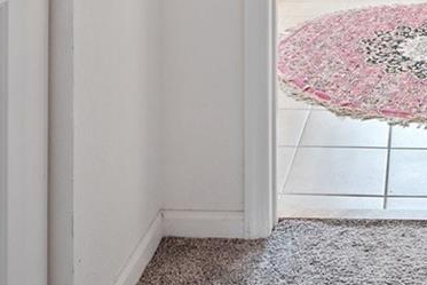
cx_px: 377
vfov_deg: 19.4
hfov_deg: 31.9
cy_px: -159
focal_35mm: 60
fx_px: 712
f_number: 8
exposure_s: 1/13
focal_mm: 14
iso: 360
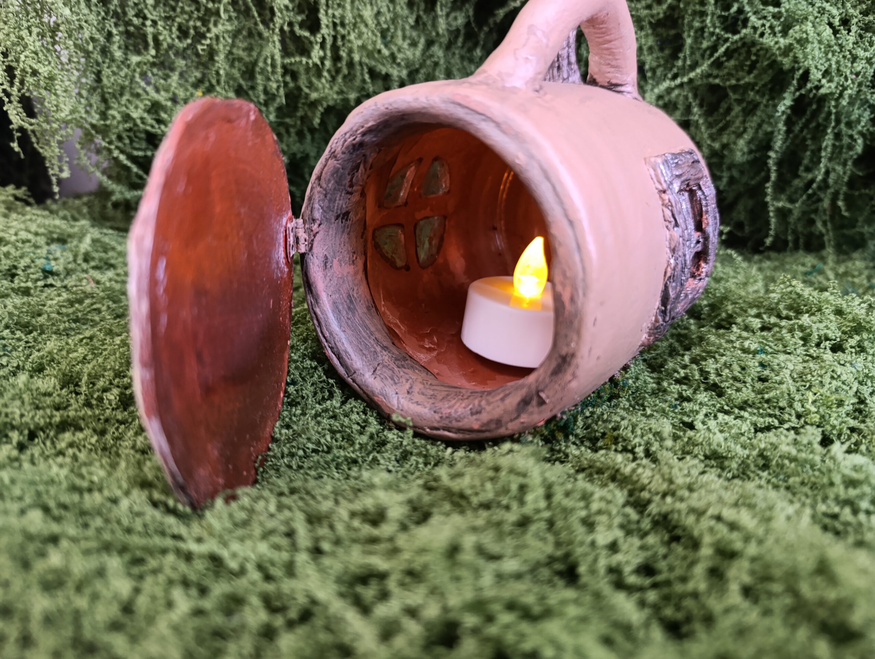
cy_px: 330
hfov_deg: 73.8
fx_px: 582
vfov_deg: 59.0
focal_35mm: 23
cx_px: 438
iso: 1000
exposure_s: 1/24
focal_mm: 6.14
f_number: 1.6
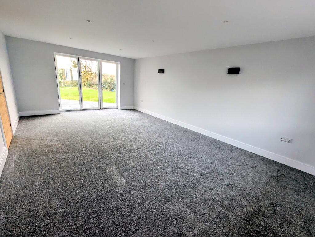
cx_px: 158
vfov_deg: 90.1
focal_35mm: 13
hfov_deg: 106.1
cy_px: 118
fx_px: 118
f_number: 2.2
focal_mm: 1.95
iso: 212
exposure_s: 1/61.7
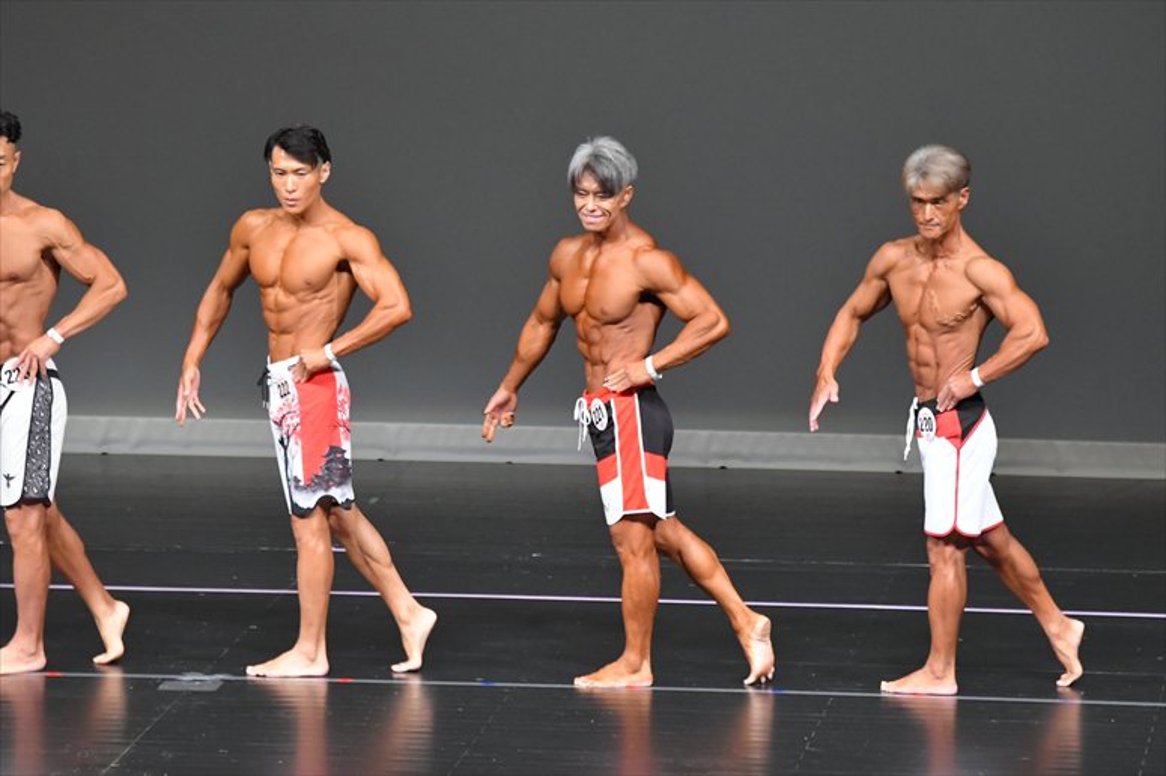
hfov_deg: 7.2
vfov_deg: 4.8
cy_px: 388
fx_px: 9226
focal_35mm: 285
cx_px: 583
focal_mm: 190
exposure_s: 1/400
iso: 5000
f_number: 5.6
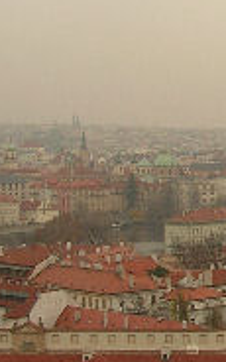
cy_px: 132
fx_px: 1104
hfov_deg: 10.8
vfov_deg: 18.6
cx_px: 434
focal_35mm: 112
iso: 50
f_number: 2.8
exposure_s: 1/273
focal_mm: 5.8
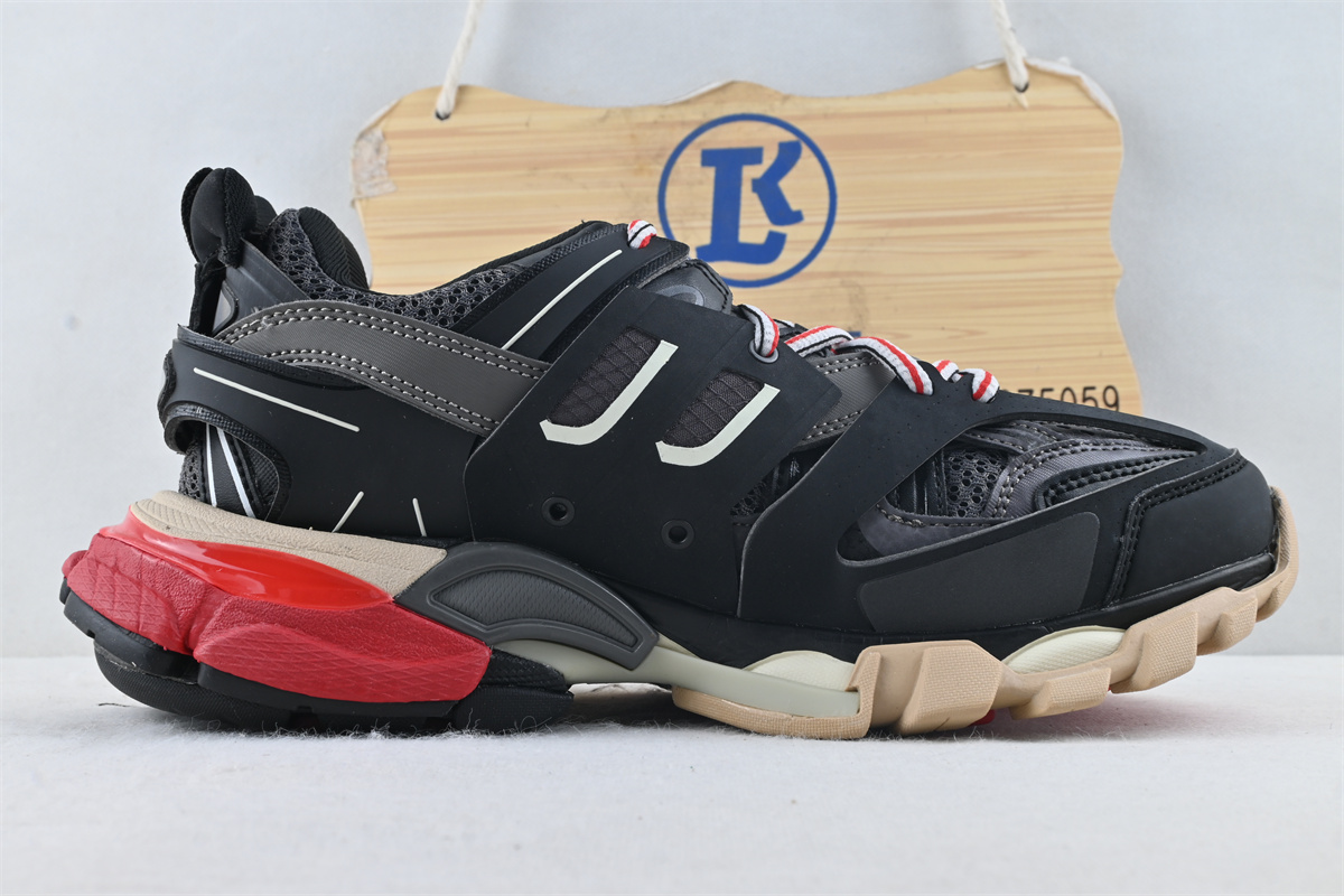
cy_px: 448
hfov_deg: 45.0
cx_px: 672
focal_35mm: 44
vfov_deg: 30.8
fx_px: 1624
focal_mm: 29
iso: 100
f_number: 10
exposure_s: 1/13
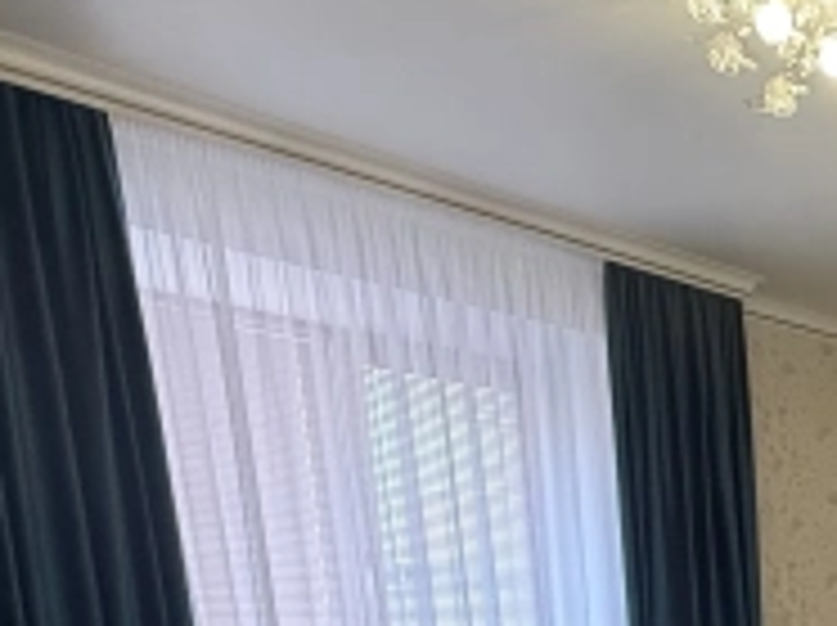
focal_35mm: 47
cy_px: 824
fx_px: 1135
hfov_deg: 31.9
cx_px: 1062
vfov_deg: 26.1
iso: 500
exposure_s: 1/50
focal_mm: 2.22
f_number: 2.2
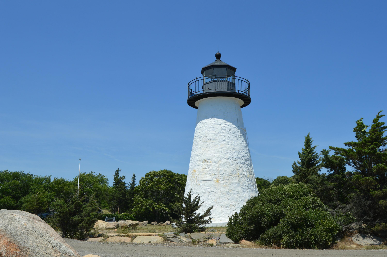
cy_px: 128
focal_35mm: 36
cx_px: 194
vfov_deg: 36.8
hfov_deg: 53.2
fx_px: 387
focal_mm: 24
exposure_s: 1/320
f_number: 9
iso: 100
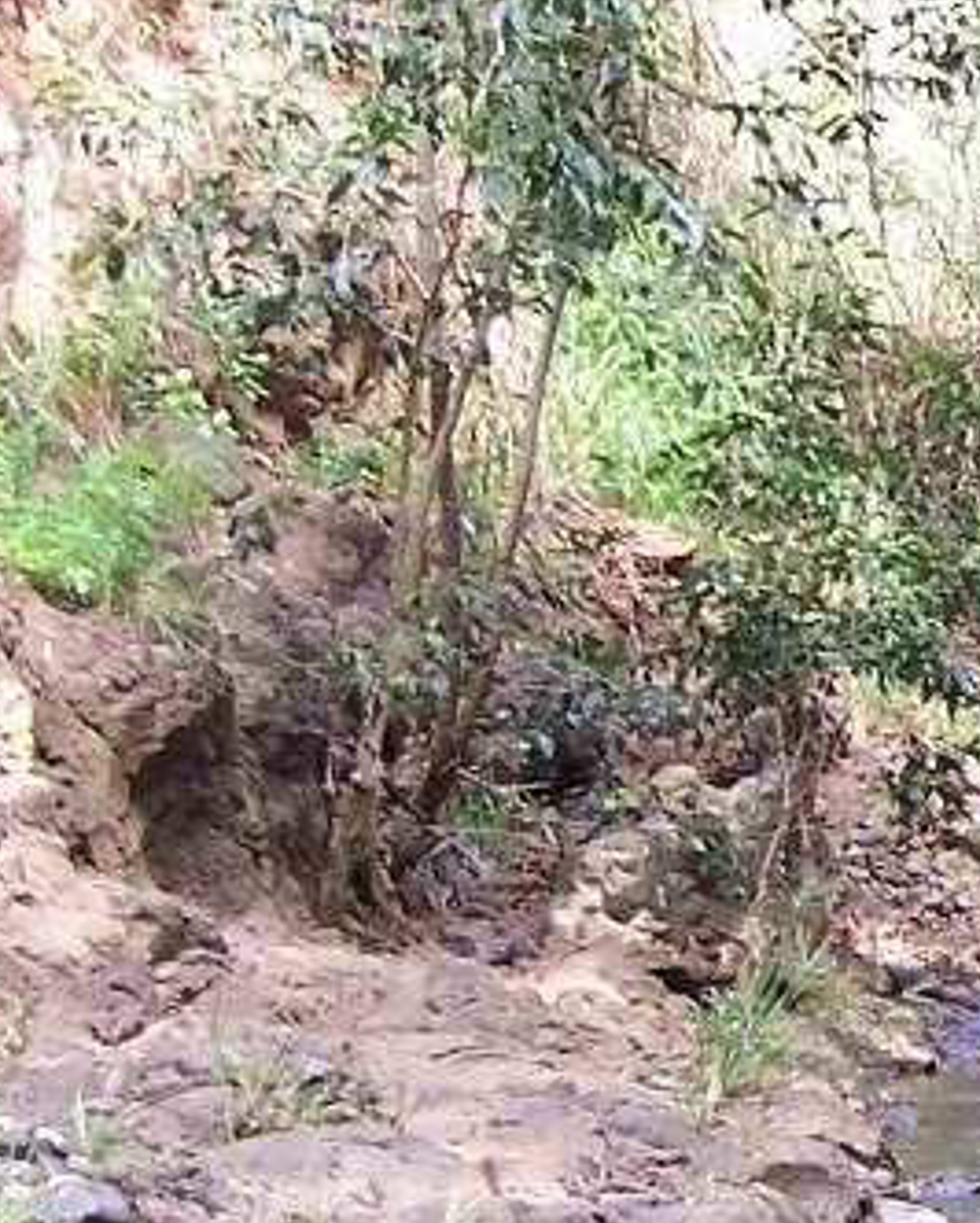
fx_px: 4854
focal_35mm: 134
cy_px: 1267
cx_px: 1654
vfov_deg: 14.1
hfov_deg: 10.9
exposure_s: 1/30
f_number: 2.8
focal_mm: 6.3
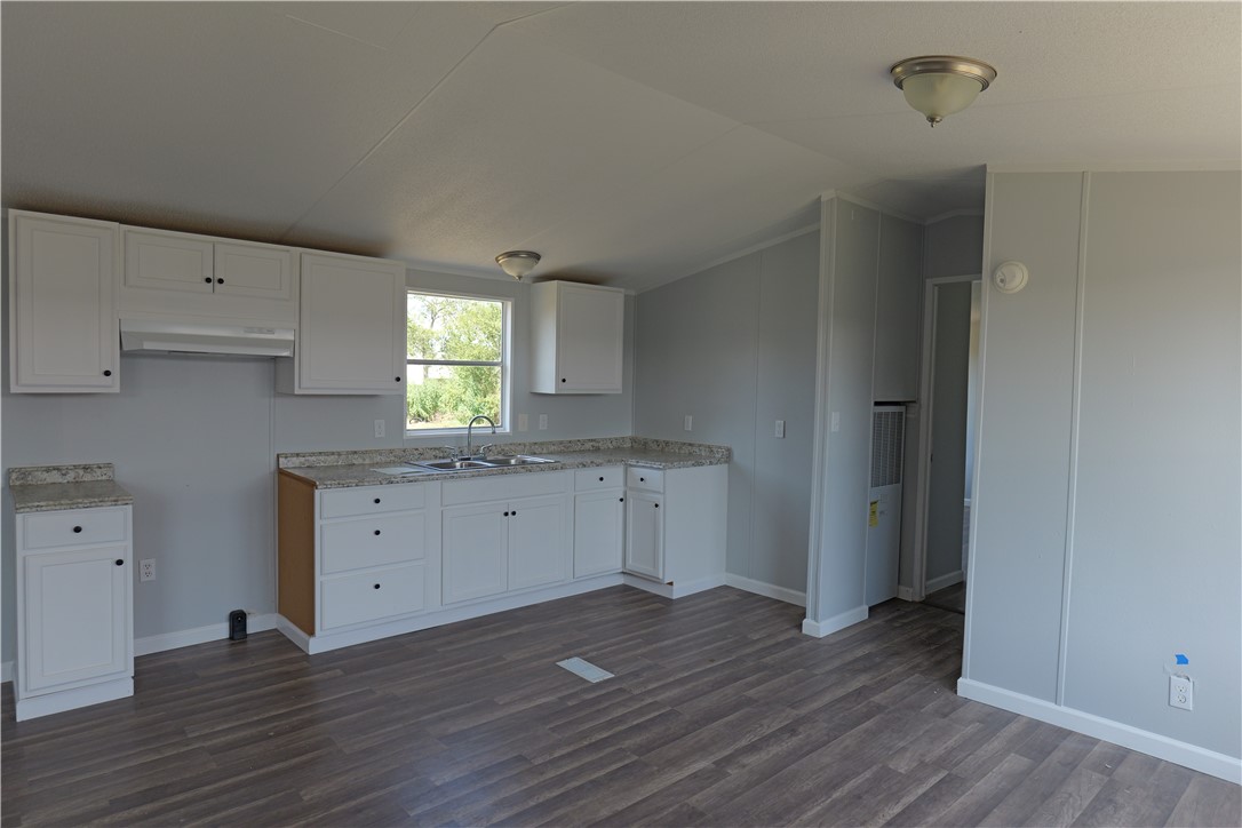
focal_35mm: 20
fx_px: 690
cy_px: 414
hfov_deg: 84.0
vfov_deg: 61.9
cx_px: 621
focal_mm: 20
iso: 640
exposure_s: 1/400
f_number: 5
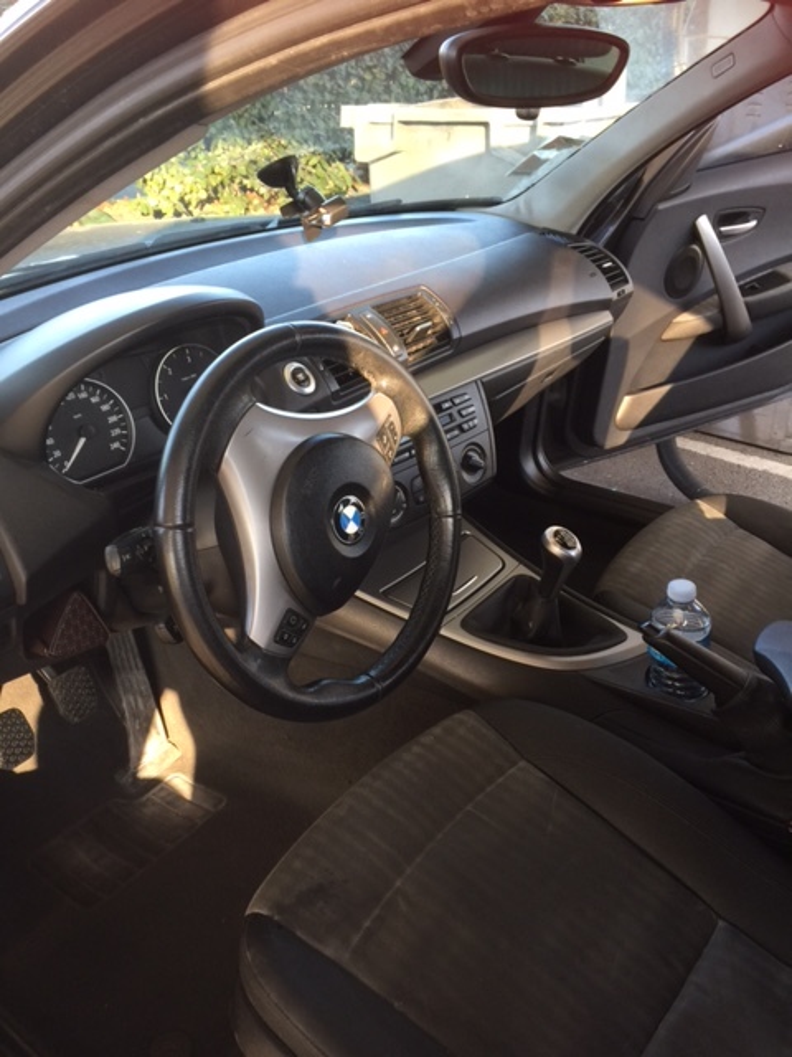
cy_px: 528
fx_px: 885
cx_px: 396
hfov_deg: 48.2
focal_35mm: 29
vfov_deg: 61.7
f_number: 2.2
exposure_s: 1/33
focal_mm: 4.15
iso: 32
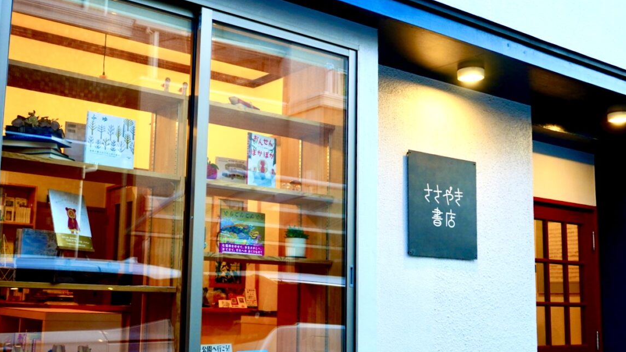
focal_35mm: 41
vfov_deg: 29.1
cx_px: 342
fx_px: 674
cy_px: 225
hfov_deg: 49.8
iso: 400
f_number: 5
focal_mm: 23
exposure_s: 1/50
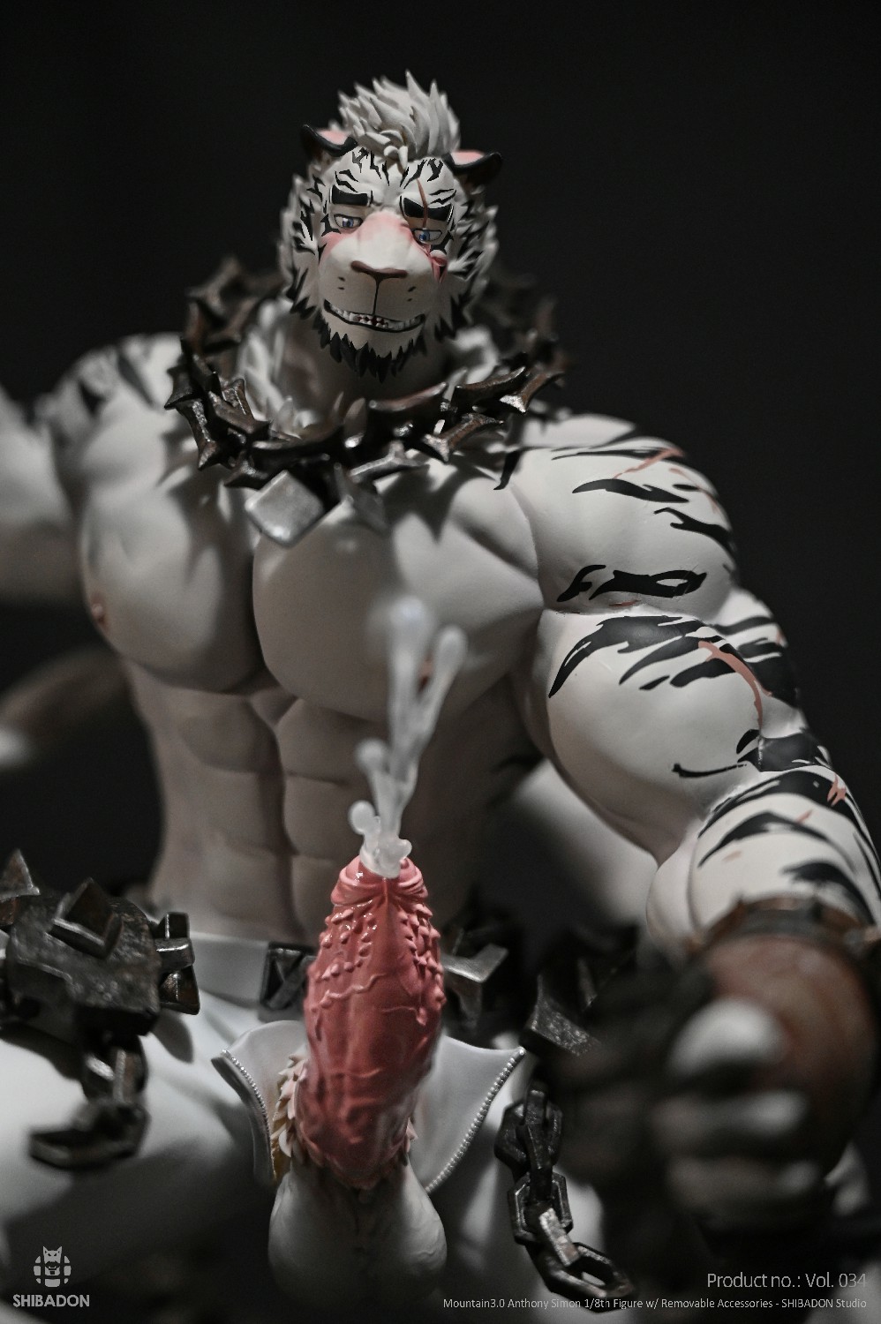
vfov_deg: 28.9
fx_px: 2573
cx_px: 440
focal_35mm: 70
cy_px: 662
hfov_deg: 19.4
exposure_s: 1/80
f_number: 2.8
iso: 4500
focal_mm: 70
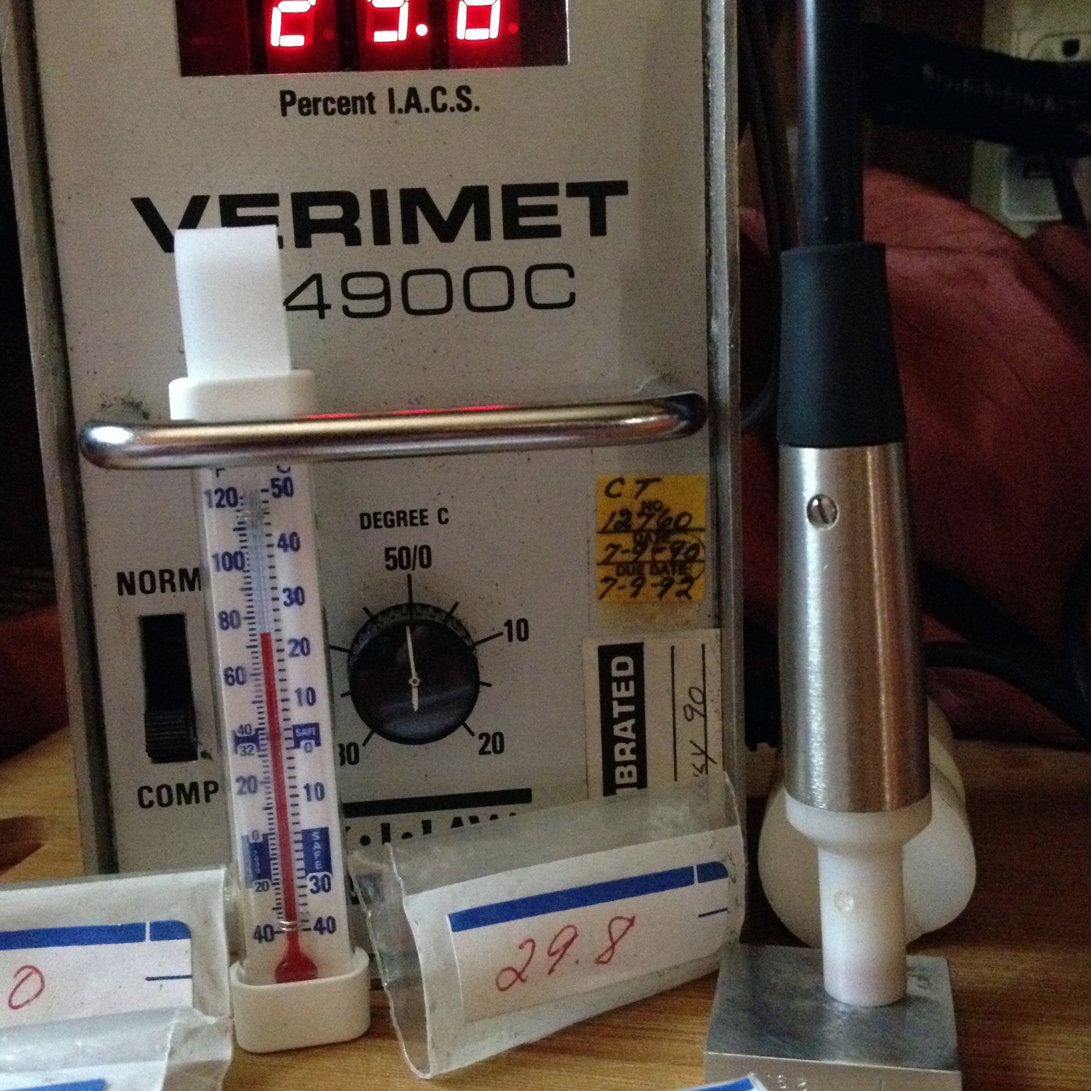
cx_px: 534
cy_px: 552
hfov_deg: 39.2
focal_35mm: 43
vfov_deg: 39.2
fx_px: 1533
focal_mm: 4.28
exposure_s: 1/15
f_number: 2.4
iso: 800
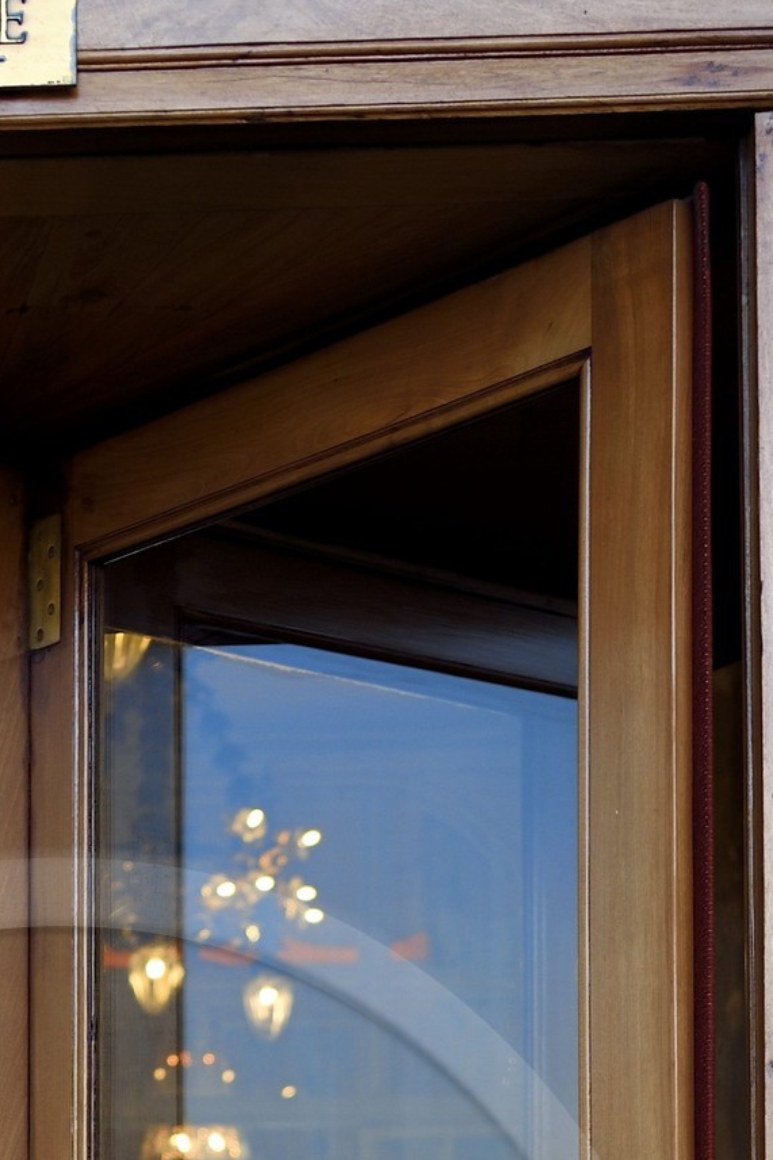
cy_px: 1490
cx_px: 61
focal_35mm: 98
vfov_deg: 19.3
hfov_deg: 13.8
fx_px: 3157
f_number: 2.8
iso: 200
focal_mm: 35
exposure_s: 1/250
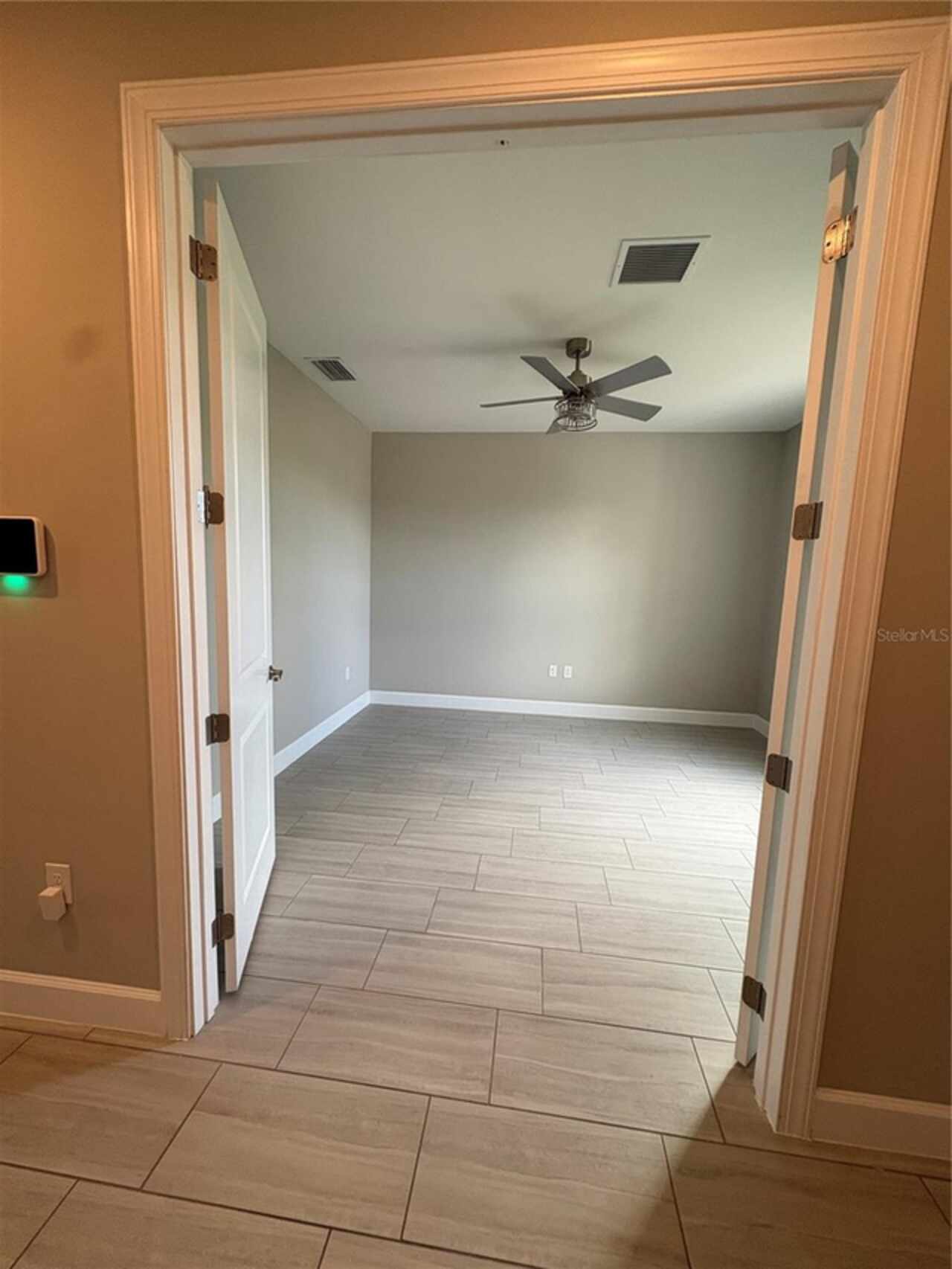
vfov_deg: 102.1
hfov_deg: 85.7
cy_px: 634
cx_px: 476
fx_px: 513
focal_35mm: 14
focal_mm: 2.22
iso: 160
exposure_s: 1/120
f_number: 2.2
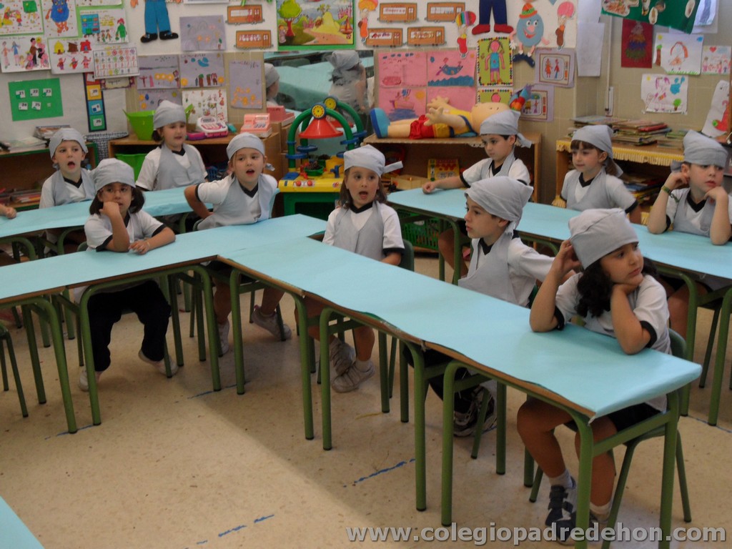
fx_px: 846
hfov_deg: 46.8
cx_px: 366
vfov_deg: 36.0
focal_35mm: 40
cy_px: 274
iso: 160
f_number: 3.6
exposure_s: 1/45
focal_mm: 6.5
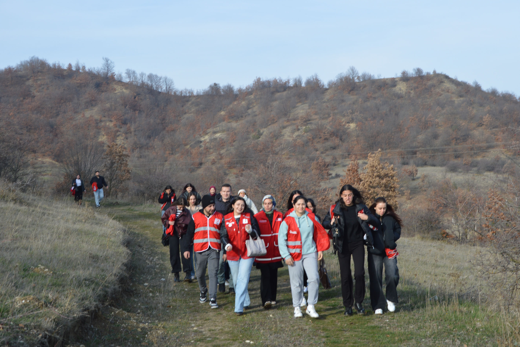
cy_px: 174
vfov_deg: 28.1
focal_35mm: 48
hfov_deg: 41.1
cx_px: 260
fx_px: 693
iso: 100
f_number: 7.1
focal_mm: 32
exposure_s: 1/200
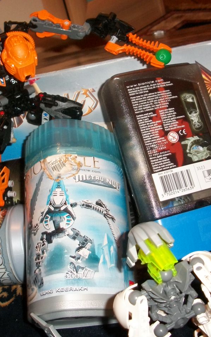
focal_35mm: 50
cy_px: 170
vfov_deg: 40.3
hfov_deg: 25.6
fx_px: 460
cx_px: 62
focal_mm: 6.3
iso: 250
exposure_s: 1/60
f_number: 3.1
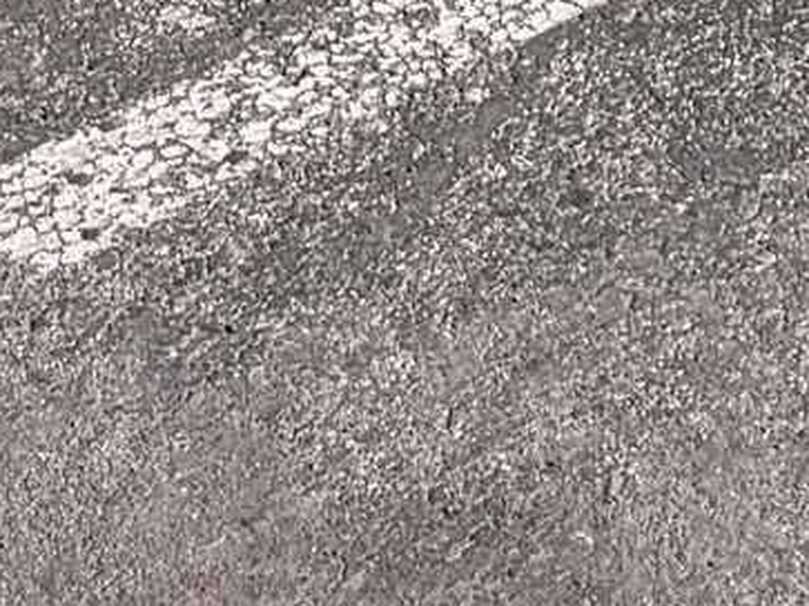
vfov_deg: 6.7
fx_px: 4416
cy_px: -1568
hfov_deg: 10.0
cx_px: 1337
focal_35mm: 189
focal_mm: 6.76
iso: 80
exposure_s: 1/4950
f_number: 1.78
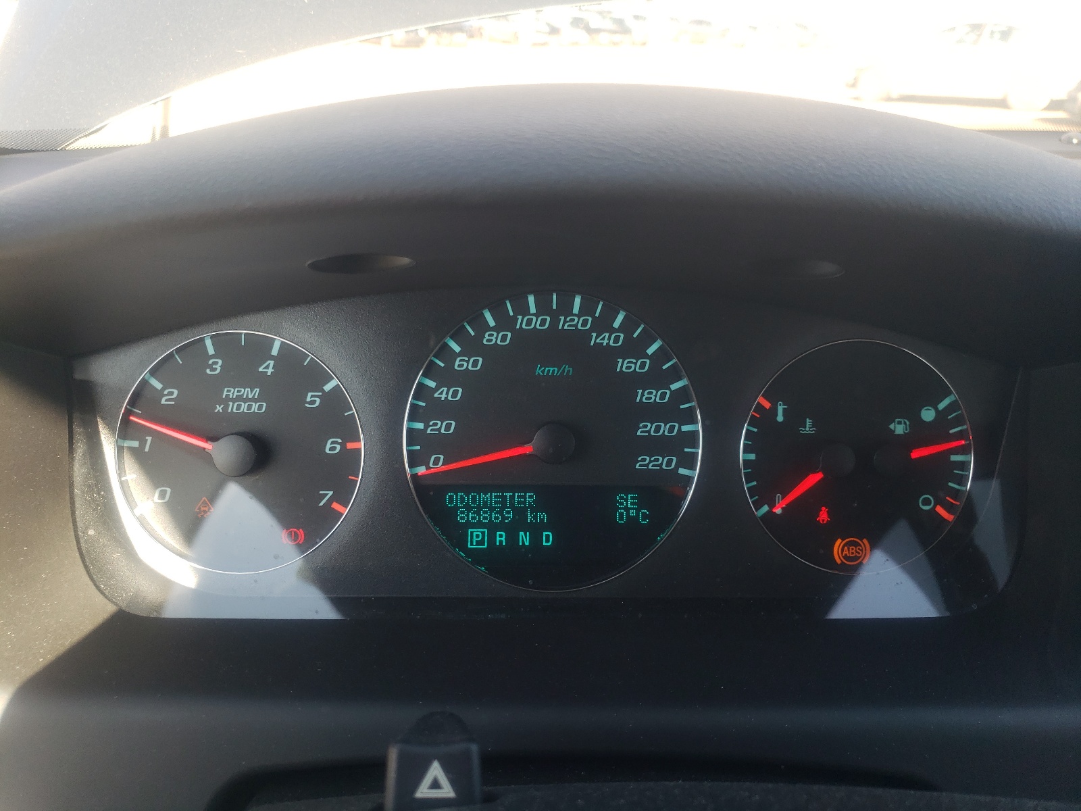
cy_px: 406
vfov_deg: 53.1
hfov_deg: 67.3
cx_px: 540
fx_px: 812
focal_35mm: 26
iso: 50
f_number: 1.5
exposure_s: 1/147
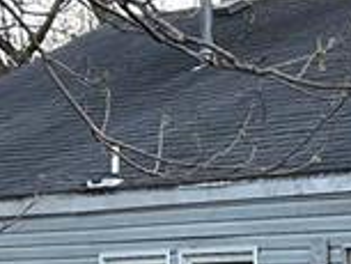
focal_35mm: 174
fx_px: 1766
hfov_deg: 10.2
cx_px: 766
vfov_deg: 8.4
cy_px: 326
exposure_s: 1/121
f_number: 1.5
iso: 64
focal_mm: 5.7
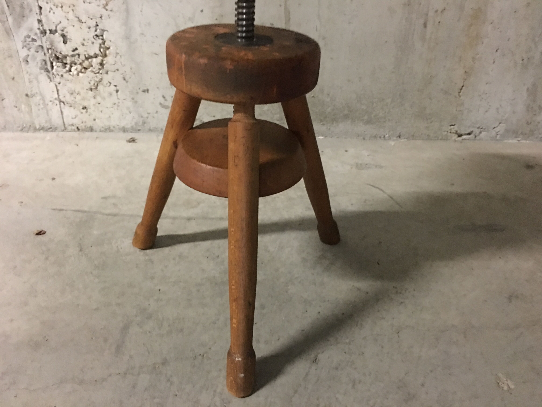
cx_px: 271
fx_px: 454
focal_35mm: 29
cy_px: 204
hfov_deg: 61.7
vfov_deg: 48.2
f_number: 2.2
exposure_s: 1/4
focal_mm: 4.15
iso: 125
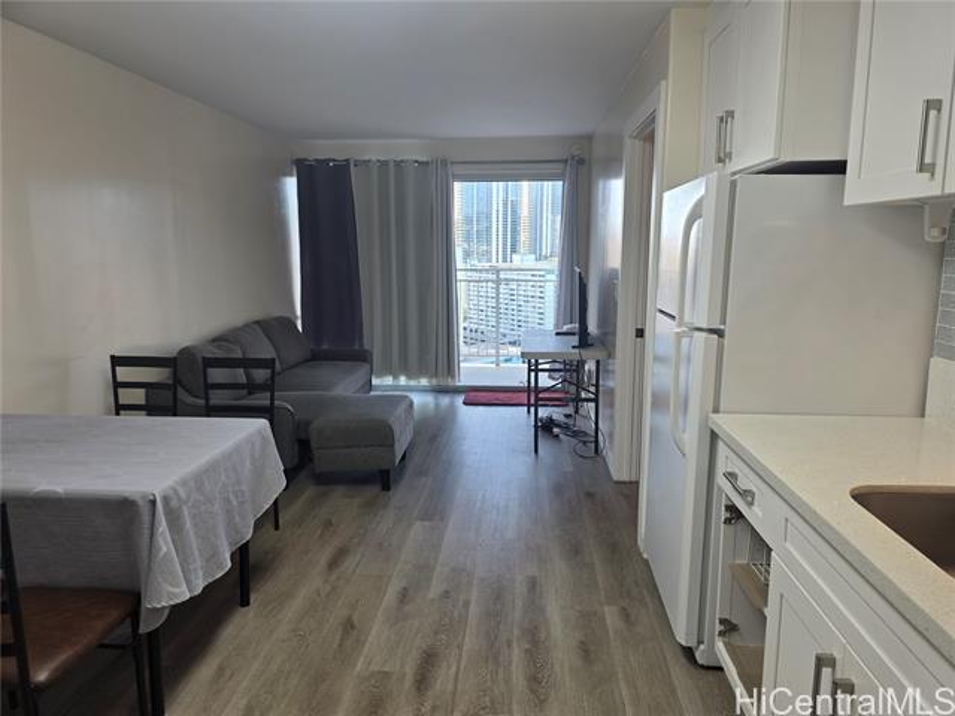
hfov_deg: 73.9
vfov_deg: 58.9
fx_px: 635
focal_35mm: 23
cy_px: 358
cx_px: 478
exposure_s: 1/120
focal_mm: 6.3
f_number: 1.7
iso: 64
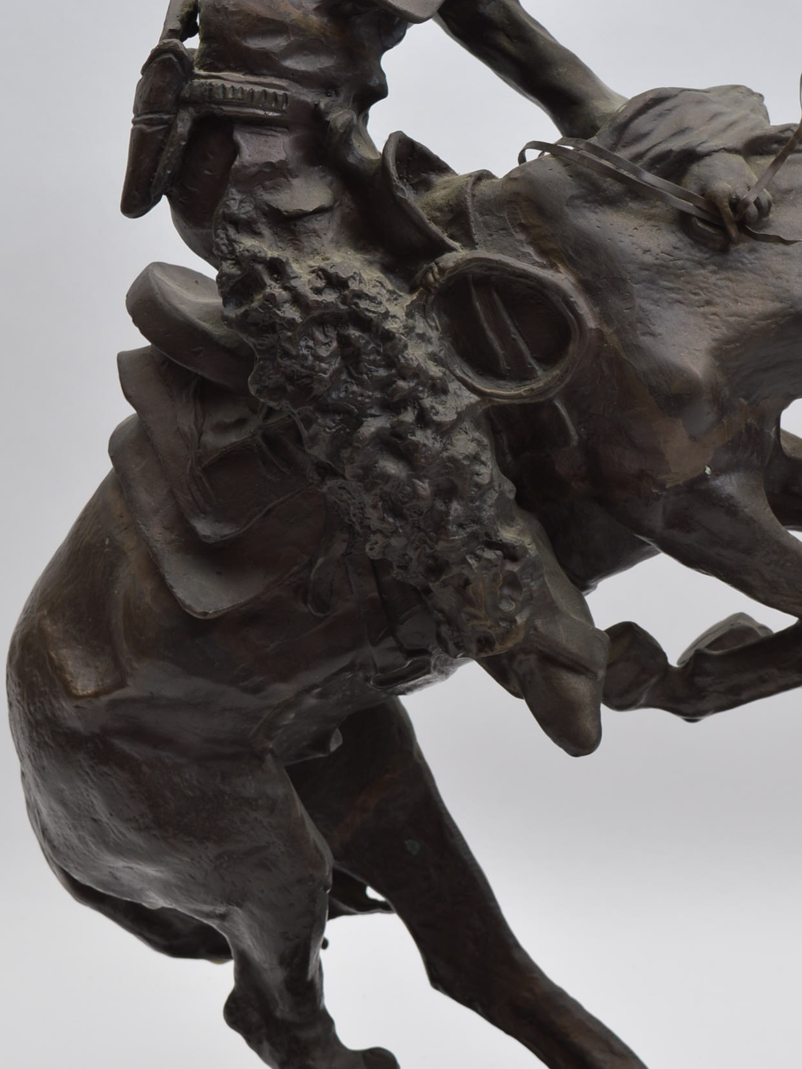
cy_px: 650
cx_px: 544
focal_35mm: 92
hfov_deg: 16.0
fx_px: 2839
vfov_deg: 21.3
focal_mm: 35
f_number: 9
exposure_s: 1/80
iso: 100
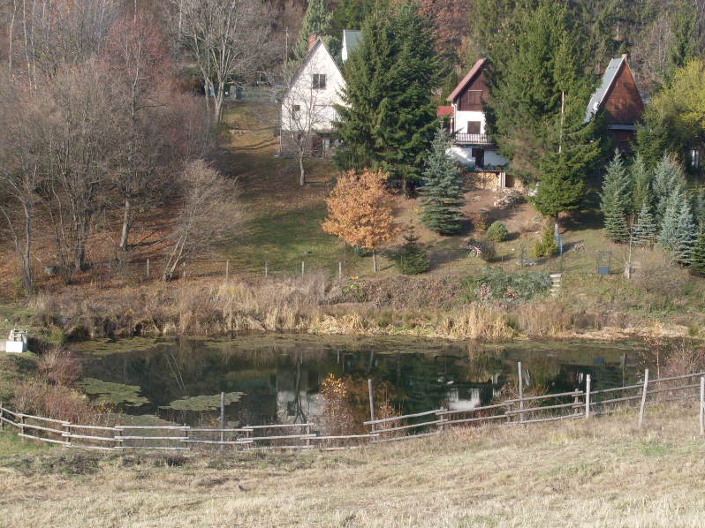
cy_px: 323
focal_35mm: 77
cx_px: 381
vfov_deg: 19.1
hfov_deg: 25.3
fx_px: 1568
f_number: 3.4
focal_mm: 9.9
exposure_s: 1/500
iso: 80
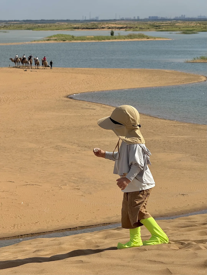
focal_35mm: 120
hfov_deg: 12.3
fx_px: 957
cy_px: 138
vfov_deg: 16.4
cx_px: 104
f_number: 2.8
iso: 50
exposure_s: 1/2817
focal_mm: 15.66
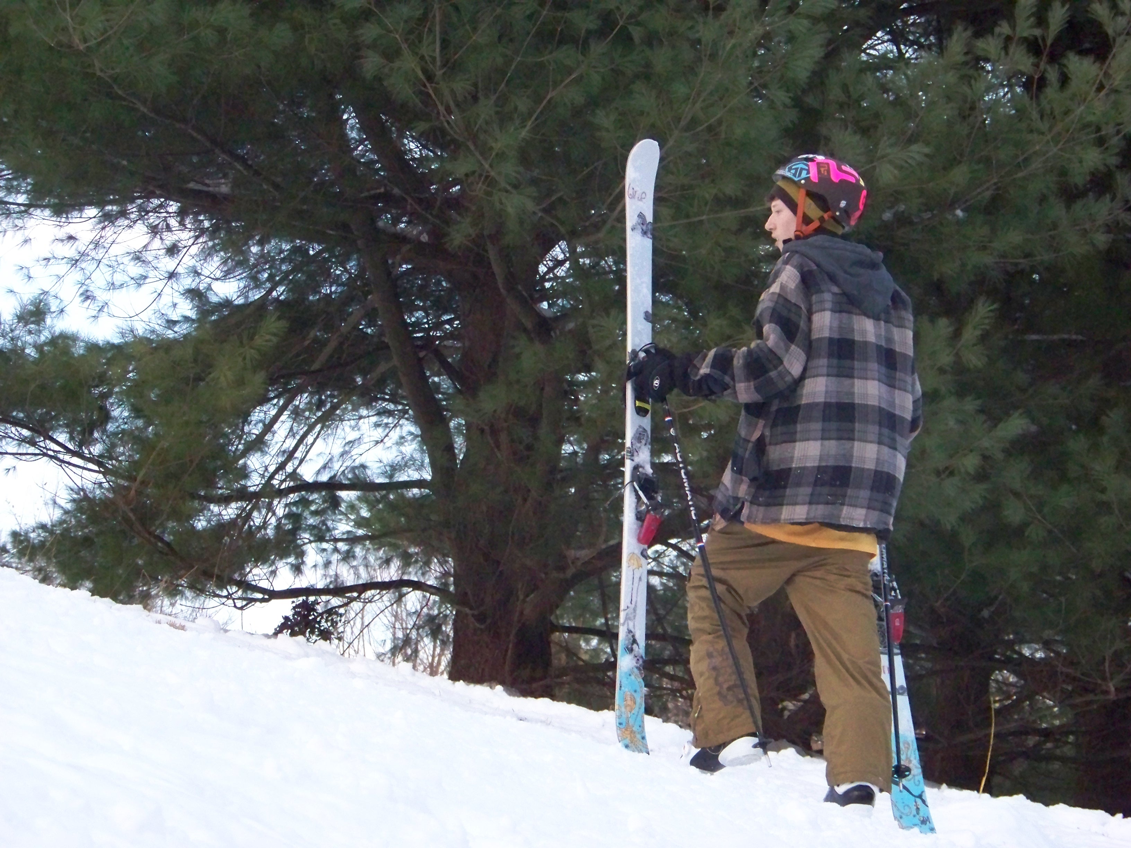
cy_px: 424
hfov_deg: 18.5
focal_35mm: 106
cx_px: 566
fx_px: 3463
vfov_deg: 14.0
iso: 640
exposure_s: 1/500
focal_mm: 17.6
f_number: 3.2
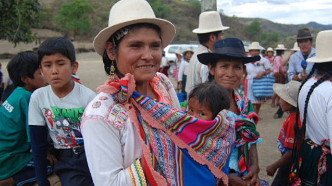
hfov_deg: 52.8
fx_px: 334
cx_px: 166
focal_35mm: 38
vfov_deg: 31.1
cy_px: 78
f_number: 3.5
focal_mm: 24
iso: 140
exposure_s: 1/500
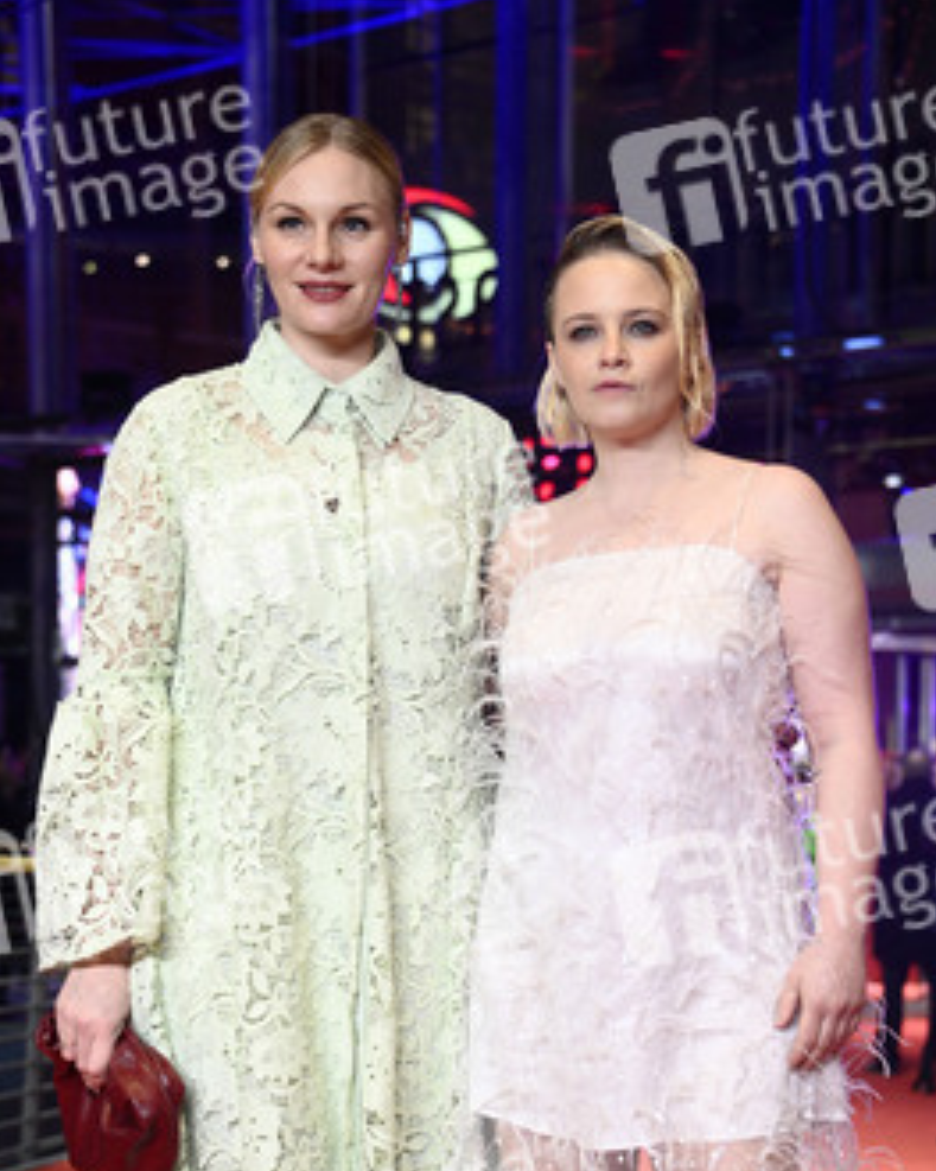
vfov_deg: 19.7
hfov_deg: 15.9
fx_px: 3360
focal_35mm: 97
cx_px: 470
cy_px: 705
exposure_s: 1/200
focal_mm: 85
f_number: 5.6
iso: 5000
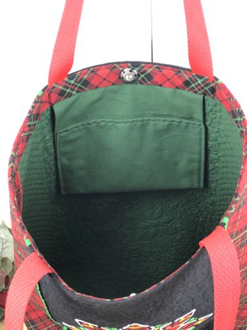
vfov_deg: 33.8
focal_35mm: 57
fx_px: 542
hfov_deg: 25.7
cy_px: 165
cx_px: 124
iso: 50
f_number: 2.8
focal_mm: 6.6
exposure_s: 1/30
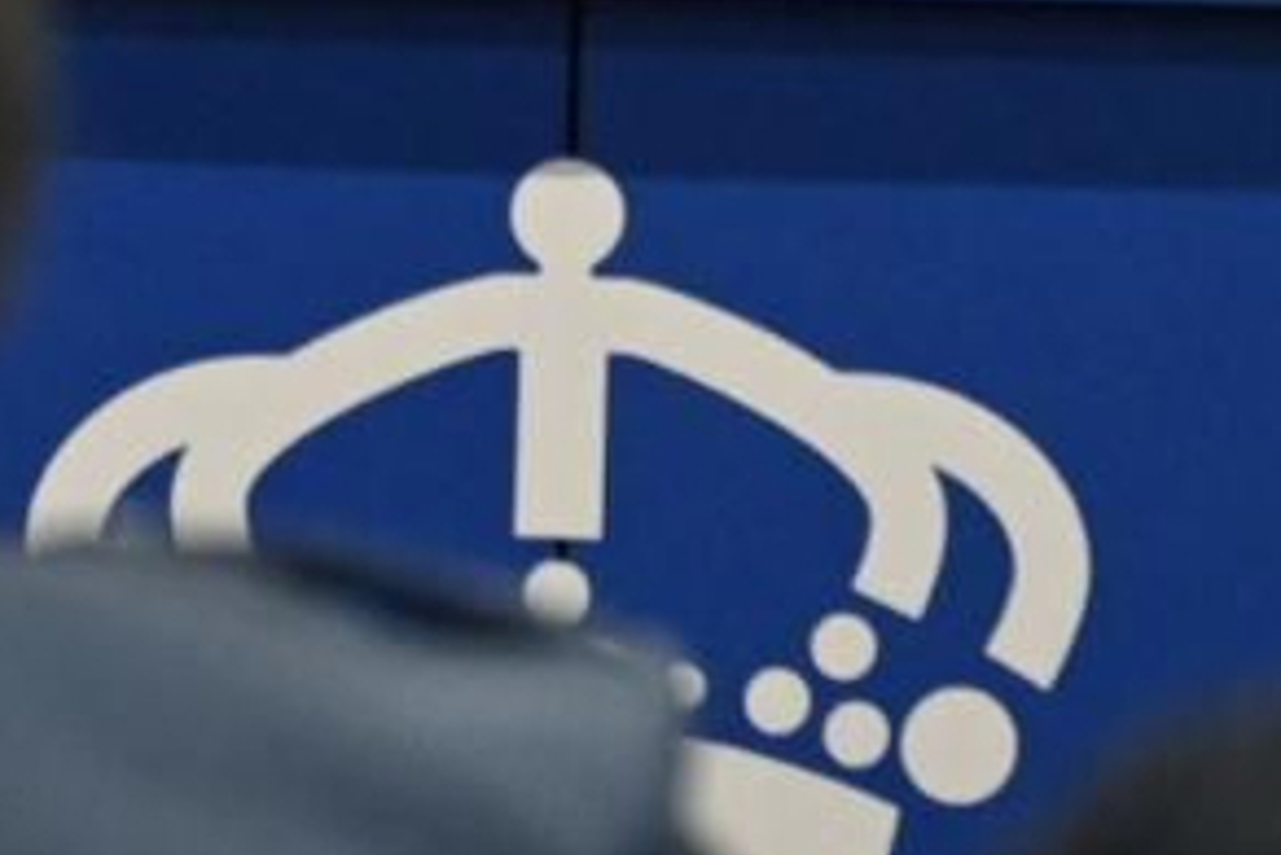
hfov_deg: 1.6
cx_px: 171
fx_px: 45380
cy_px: -1313
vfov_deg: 1.1
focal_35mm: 1275
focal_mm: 155
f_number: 5.6
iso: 4000
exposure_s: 1/200
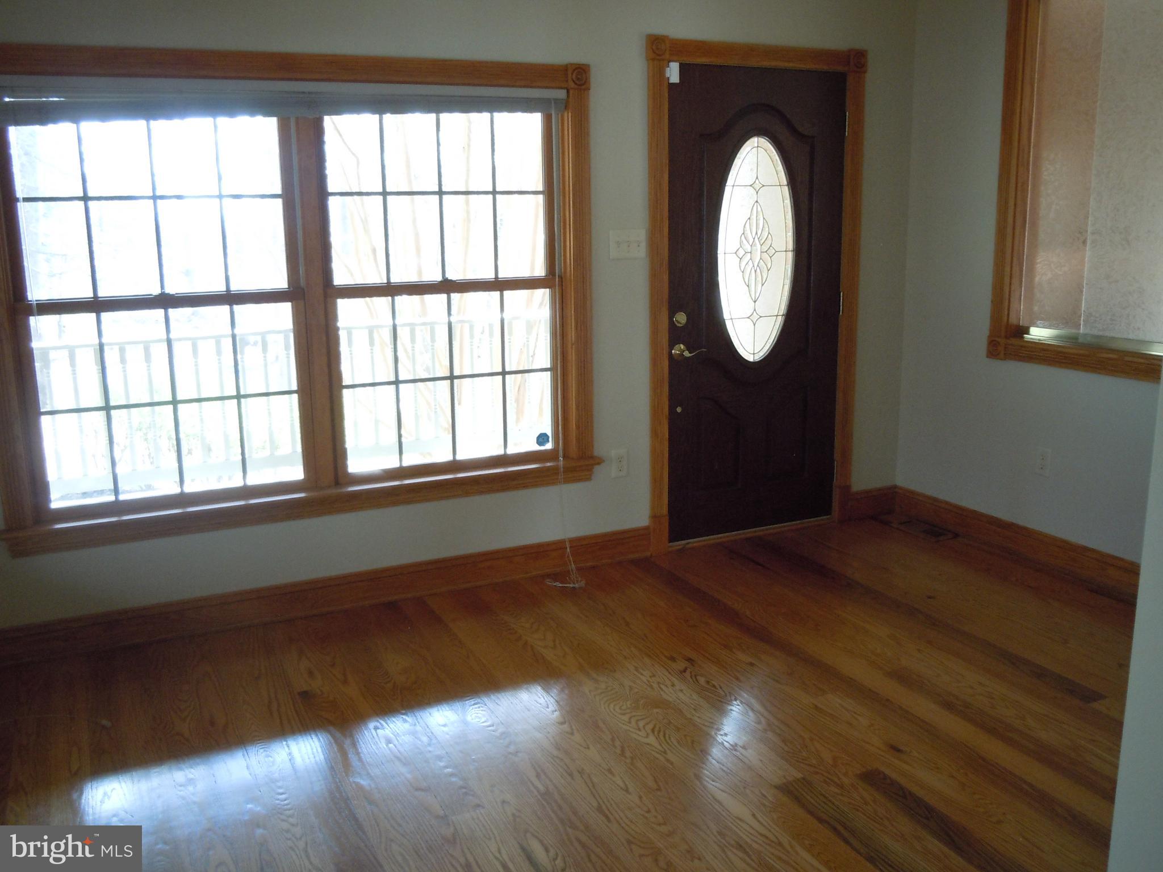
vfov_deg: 42.9
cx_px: 582
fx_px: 1109
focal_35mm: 33
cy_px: 436
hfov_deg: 55.4
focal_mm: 5.9
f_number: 4
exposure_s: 1/30
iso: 400
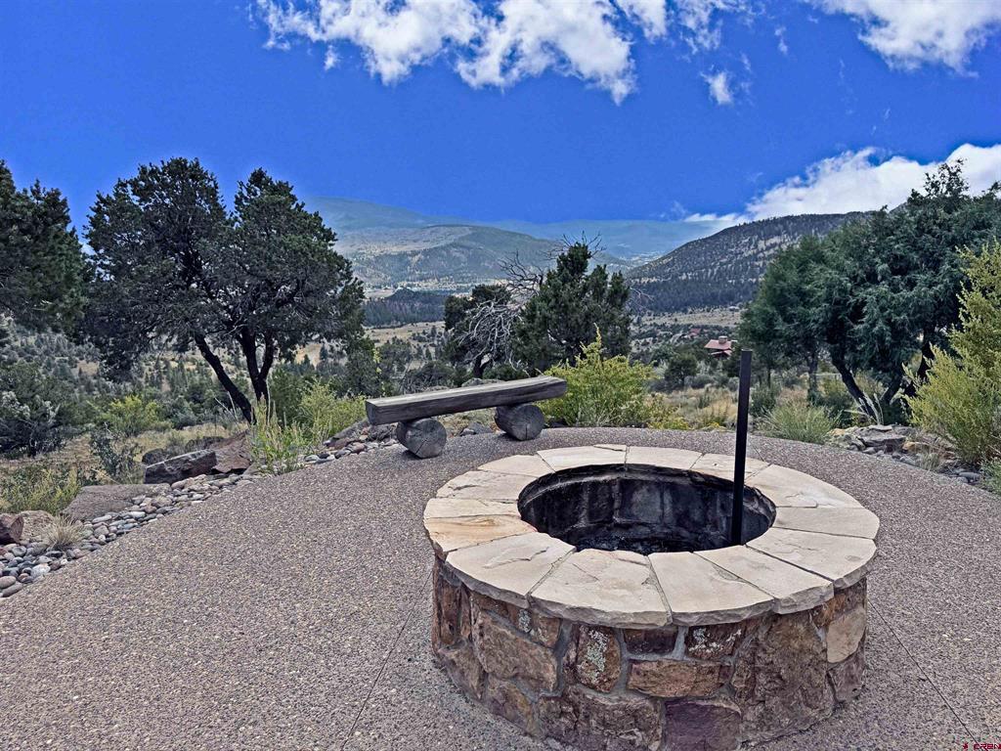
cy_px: 376
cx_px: 500
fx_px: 694
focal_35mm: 24
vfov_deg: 56.8
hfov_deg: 71.6
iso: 80
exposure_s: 1/4310
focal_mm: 6.76
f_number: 1.78
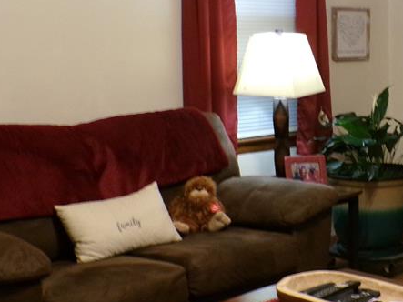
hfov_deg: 24.5
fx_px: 861
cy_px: 169
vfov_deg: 19.9
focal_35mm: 74
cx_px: 446
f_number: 3.2
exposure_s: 1/17
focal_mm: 5.8
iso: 456
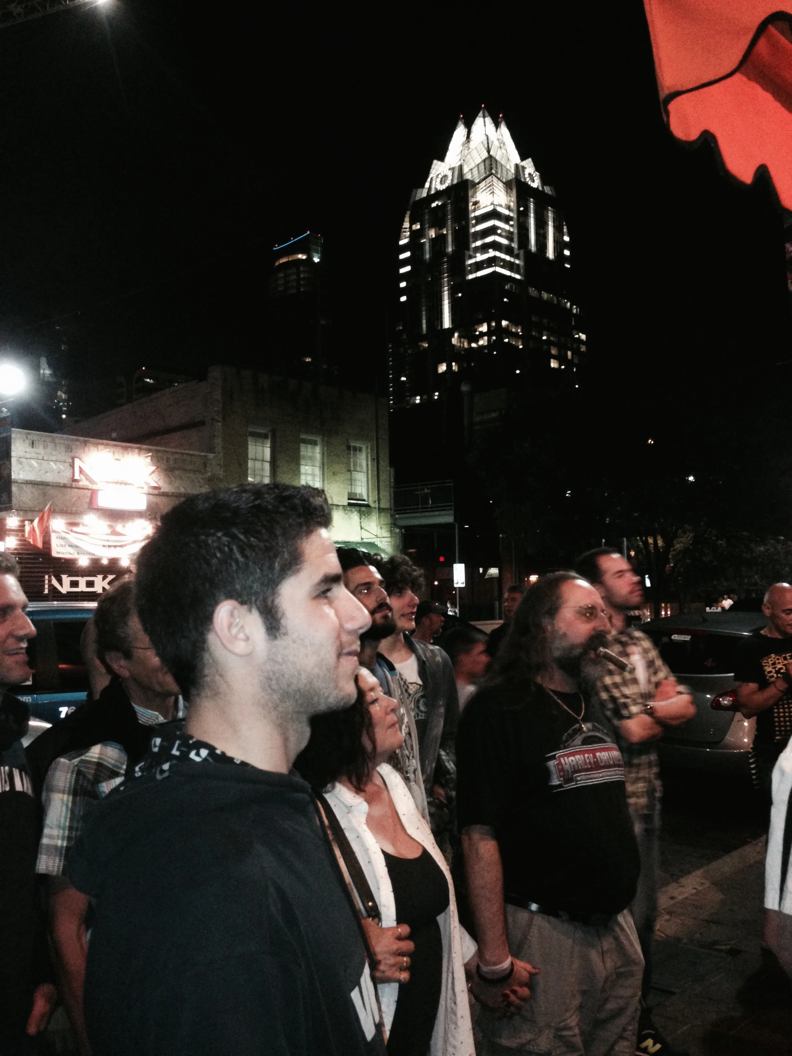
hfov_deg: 42.9
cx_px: 396
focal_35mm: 33
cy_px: 528
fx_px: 1007
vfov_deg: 55.4
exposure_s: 1/16
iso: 400
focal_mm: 4.12
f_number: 2.4
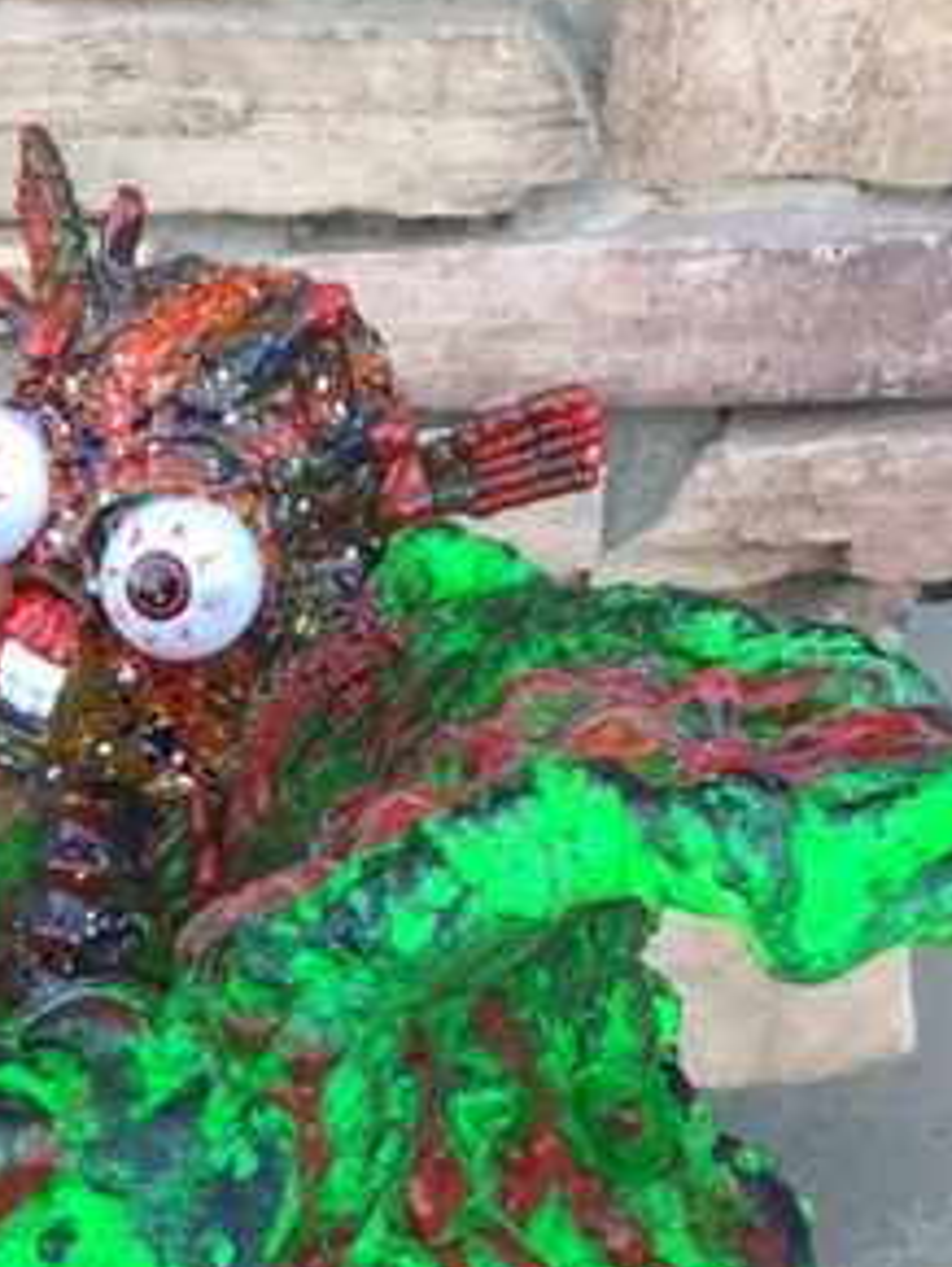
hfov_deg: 22.4
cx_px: 83
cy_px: 983
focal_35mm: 64
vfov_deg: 29.7
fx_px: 2343
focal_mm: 4.15
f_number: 2.2
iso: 32
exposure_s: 1/40
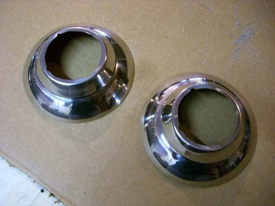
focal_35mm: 38
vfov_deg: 37.7
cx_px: 138
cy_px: 103
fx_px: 302
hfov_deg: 49.0
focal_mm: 6.2
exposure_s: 1/40
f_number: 2.7
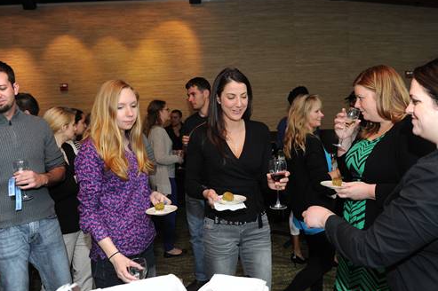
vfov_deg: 44.9
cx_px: 227
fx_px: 353
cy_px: 136
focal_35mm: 29
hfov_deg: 63.7
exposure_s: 1/160
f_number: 3.5
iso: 1000
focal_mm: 26
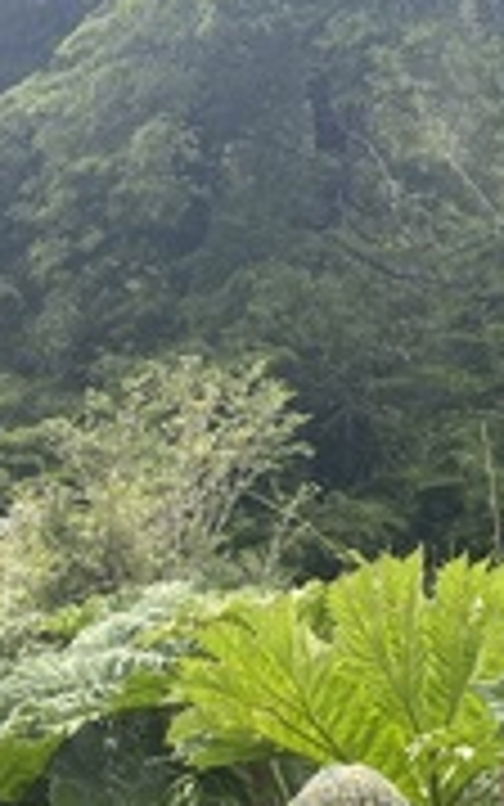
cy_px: 874
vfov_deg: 25.0
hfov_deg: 16.3
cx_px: 587
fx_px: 1691
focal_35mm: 77
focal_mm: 4.25
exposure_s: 1/534
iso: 32
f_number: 1.8
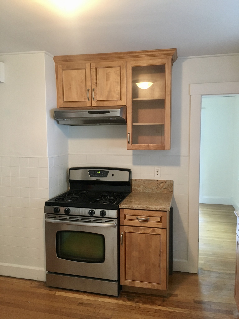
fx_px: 267
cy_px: 160
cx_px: 120
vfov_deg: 61.7
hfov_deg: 48.2
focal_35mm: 29
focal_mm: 4.15
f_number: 2.2
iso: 200
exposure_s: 1/17
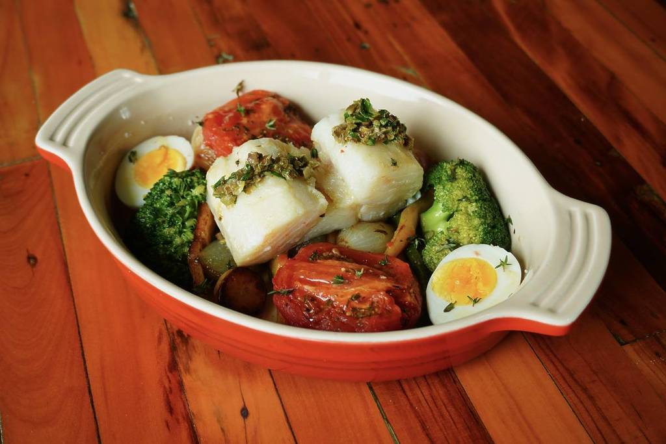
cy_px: 222
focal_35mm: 45
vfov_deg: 29.9
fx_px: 833
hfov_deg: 43.6
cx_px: 333
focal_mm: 30
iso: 125
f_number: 5
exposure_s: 1/50
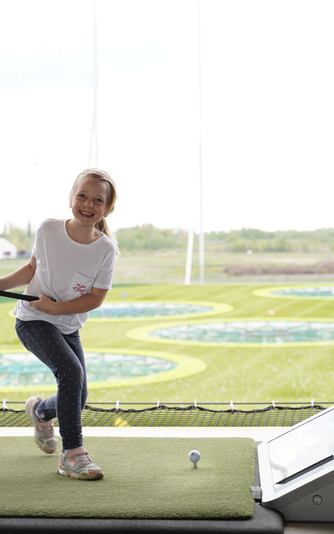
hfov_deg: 15.9
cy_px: 266
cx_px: 124
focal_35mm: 82
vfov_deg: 25.2
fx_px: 1194
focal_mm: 53
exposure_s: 1/200
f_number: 3.5
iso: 200
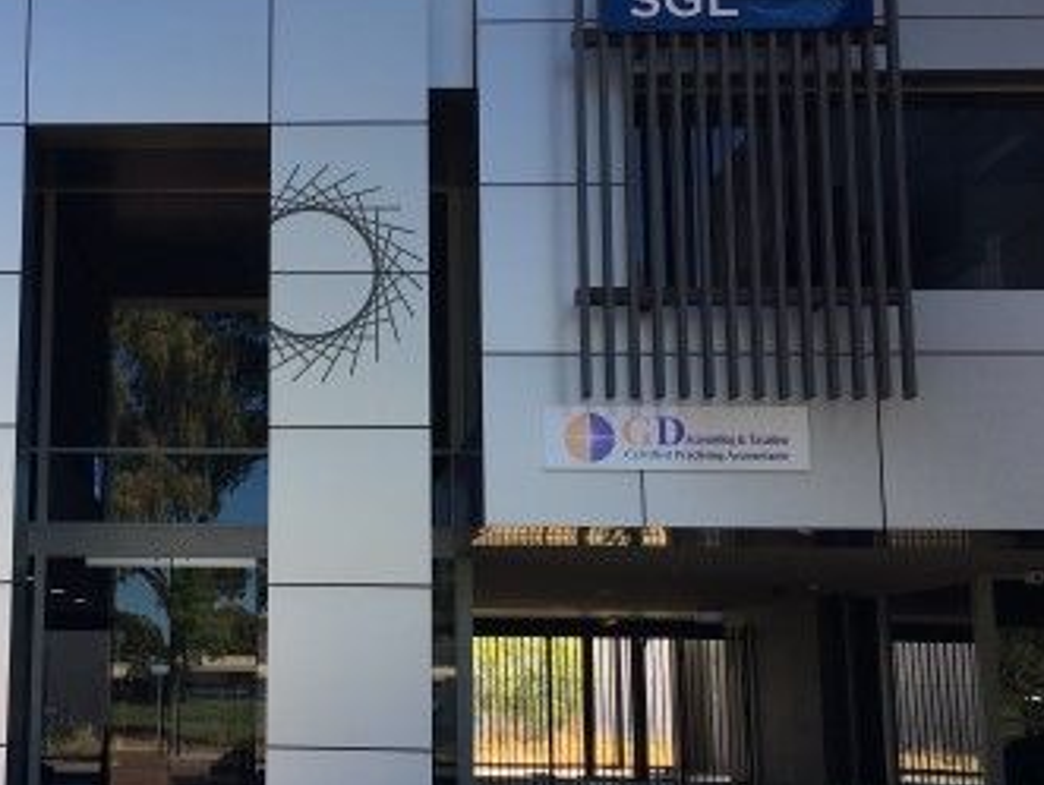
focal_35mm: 56
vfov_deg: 26.1
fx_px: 1691
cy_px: 413
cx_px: 218
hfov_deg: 33.4
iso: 25
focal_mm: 4.15
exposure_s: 1/493
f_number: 2.2
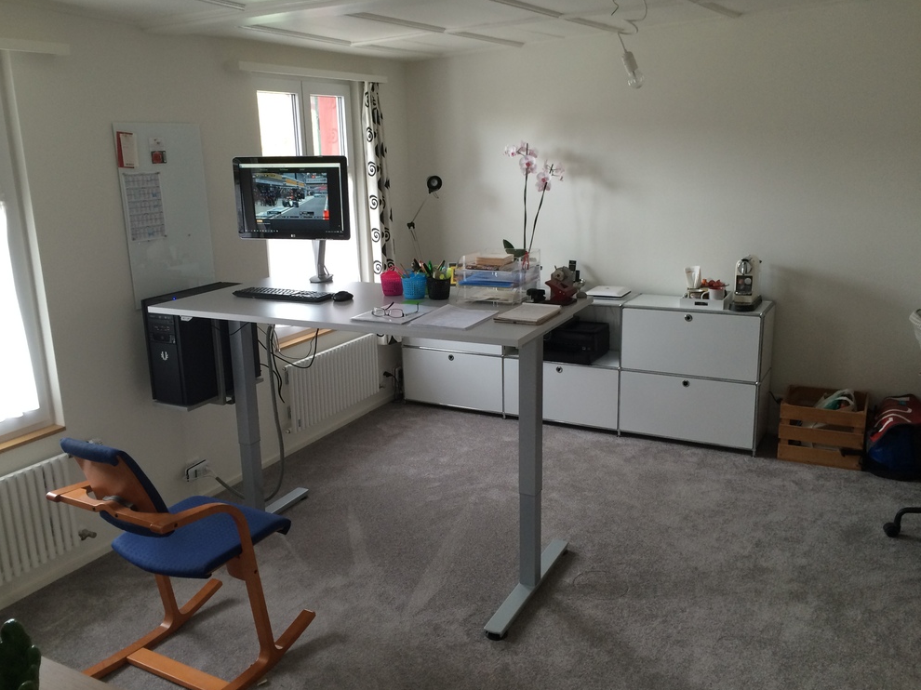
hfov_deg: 60.0
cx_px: 446
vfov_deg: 46.8
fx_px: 798
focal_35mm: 30
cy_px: 345
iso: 100
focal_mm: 4.15
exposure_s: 1/33
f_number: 2.2
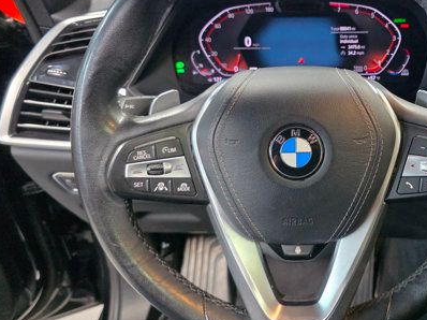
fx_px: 456
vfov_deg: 38.5
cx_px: 321
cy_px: 137
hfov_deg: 48.2
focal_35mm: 37
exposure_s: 1/120
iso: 640
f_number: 1.7
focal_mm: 6.3
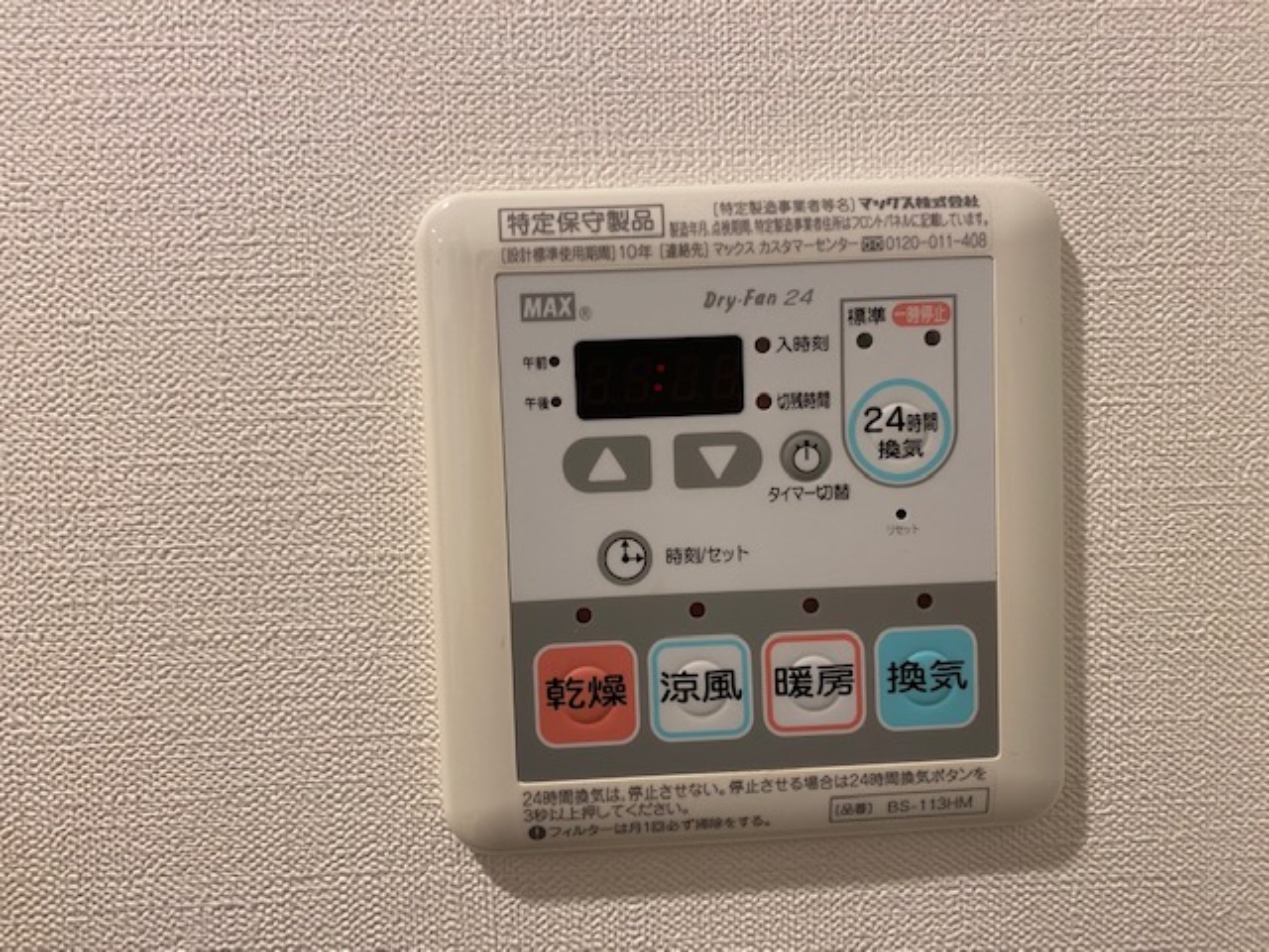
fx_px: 953
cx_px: 634
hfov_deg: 67.3
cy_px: 476
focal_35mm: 26
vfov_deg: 53.1
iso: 100
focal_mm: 4.25
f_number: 1.8
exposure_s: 1/50
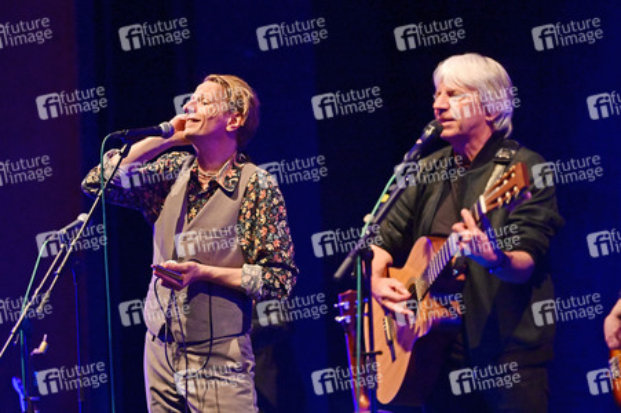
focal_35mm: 195
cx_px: 310
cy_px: 206
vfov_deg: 7.0
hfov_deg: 10.6
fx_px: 3361
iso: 10000
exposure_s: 1/160
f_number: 2.8
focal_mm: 195
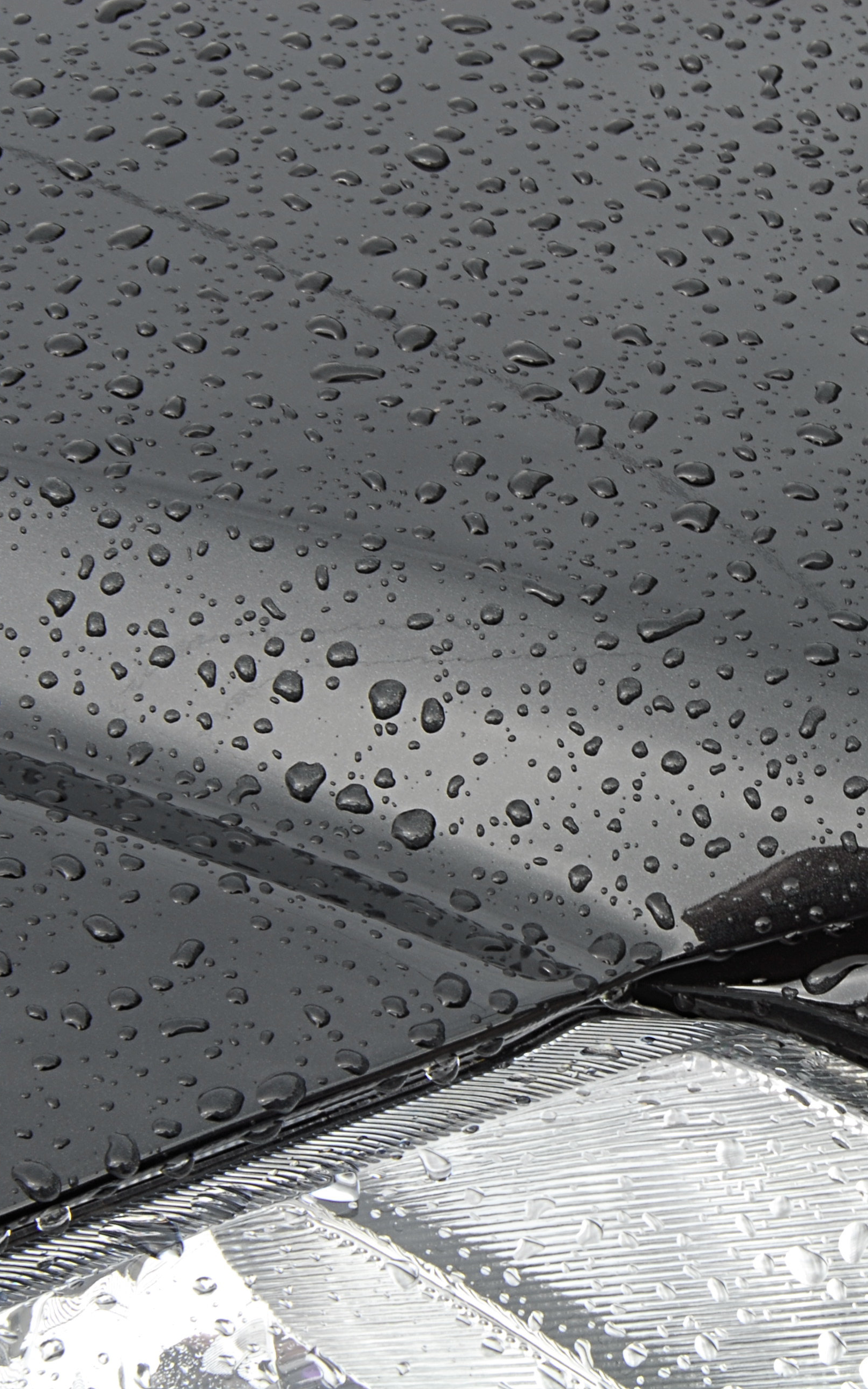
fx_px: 5630
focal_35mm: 149
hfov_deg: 8.8
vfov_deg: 14.1
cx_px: 867
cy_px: 694
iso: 100
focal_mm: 65
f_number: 20
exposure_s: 1/4
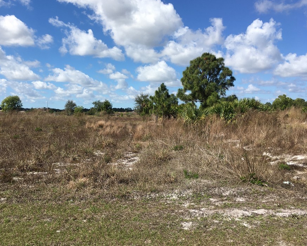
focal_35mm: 33
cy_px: 121
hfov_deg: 54.0
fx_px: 300
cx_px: 129
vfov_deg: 44.6
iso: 25
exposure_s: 1/1923
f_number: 2.2
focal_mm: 4.15
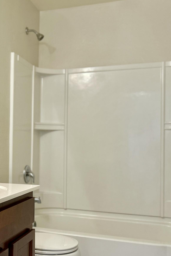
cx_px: 22
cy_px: 137
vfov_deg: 41.9
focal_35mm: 47
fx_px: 335
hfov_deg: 27.8
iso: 125
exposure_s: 1/120
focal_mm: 5.7
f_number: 1.5
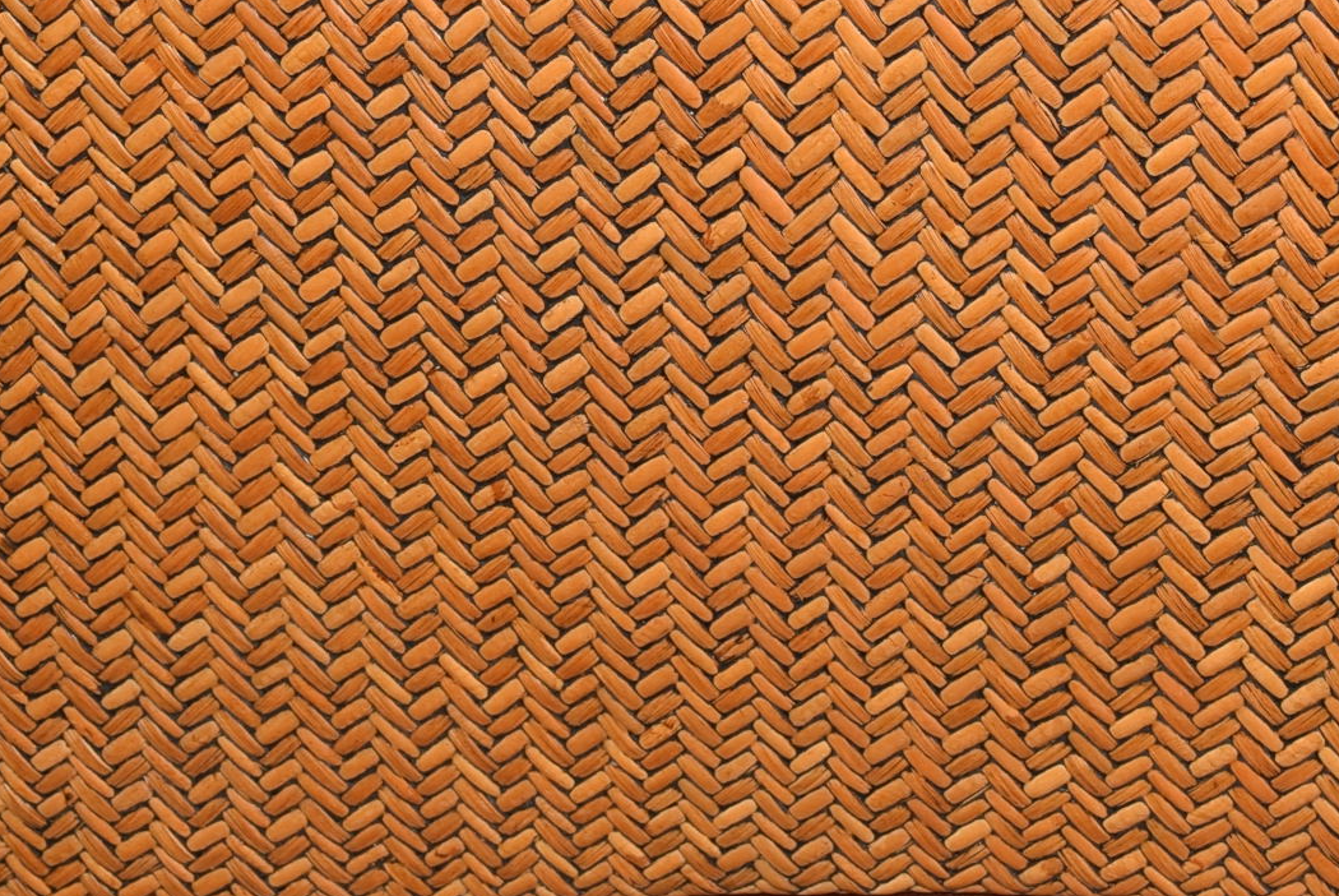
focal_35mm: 115
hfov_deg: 17.6
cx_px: 1005
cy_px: 179
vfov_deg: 11.8
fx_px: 4297
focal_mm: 27
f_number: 8
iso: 100
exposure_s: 1/60
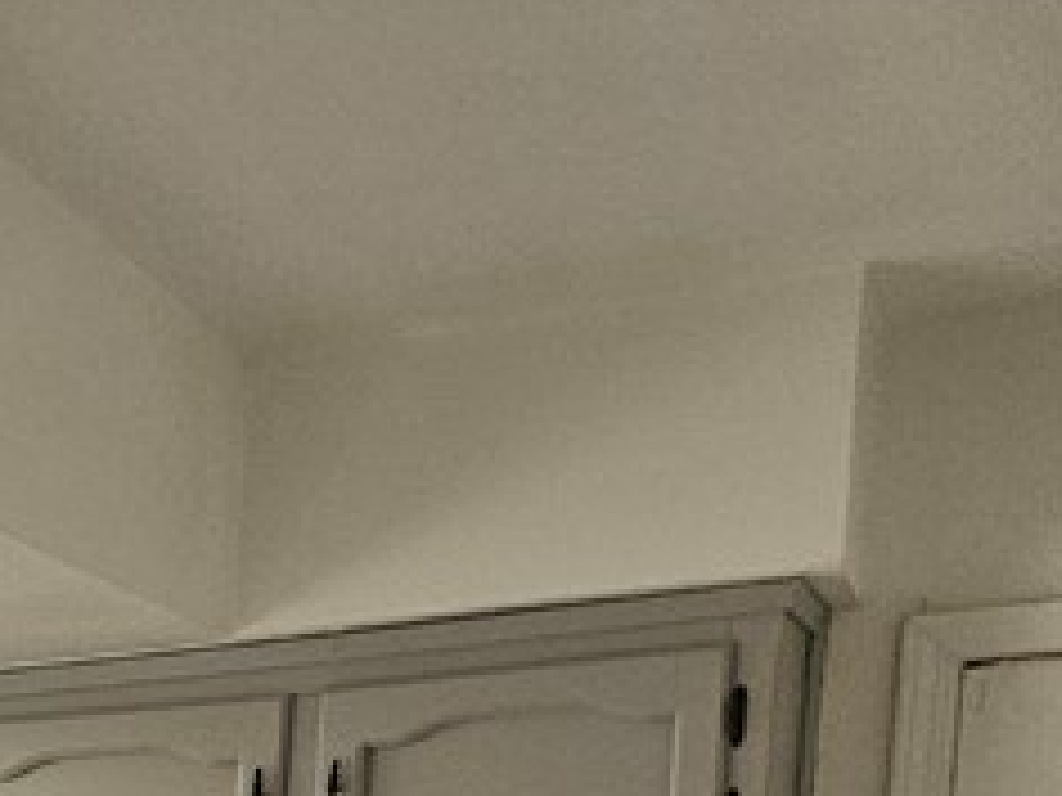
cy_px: 1700
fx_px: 3068
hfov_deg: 14.9
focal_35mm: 100
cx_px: -1233
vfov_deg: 12.6
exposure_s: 1/120
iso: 250
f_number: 1.8
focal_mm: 5.4
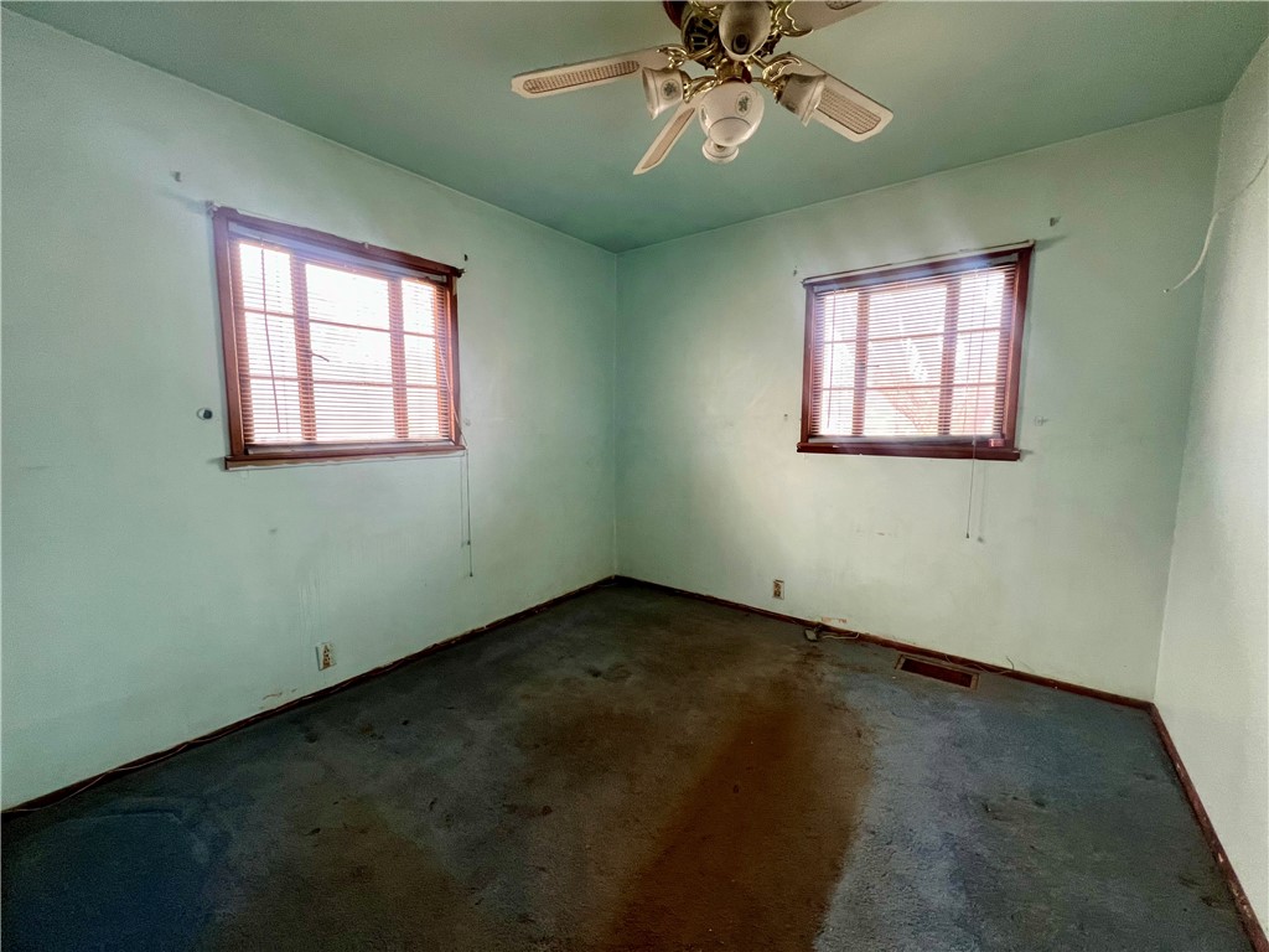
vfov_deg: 89.9
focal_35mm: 13
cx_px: 634
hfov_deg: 106.2
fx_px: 477
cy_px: 476
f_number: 1.8
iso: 160
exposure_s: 1/60
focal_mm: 1.57
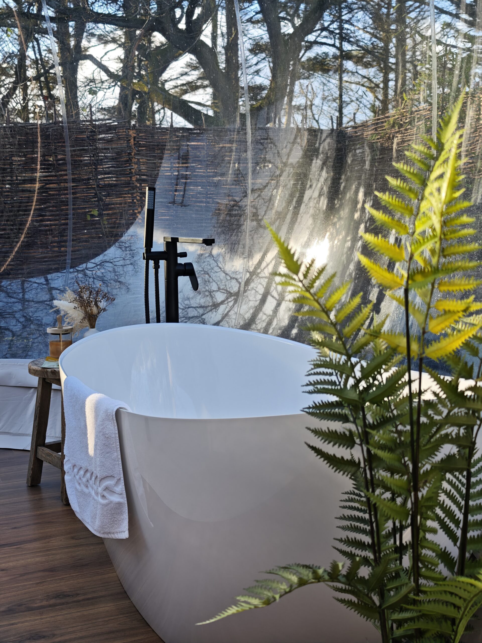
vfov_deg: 41.2
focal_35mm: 46
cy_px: 322
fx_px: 854
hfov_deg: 31.5
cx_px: 241
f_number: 1.63
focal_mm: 8.72
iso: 50
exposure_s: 1/432
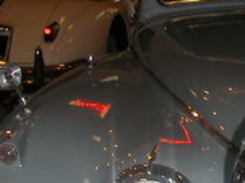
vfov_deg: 9.6
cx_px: 314
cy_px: 176
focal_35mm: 154
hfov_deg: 12.5
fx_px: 1089
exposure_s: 1/60
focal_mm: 8.9
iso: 100
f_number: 2.8
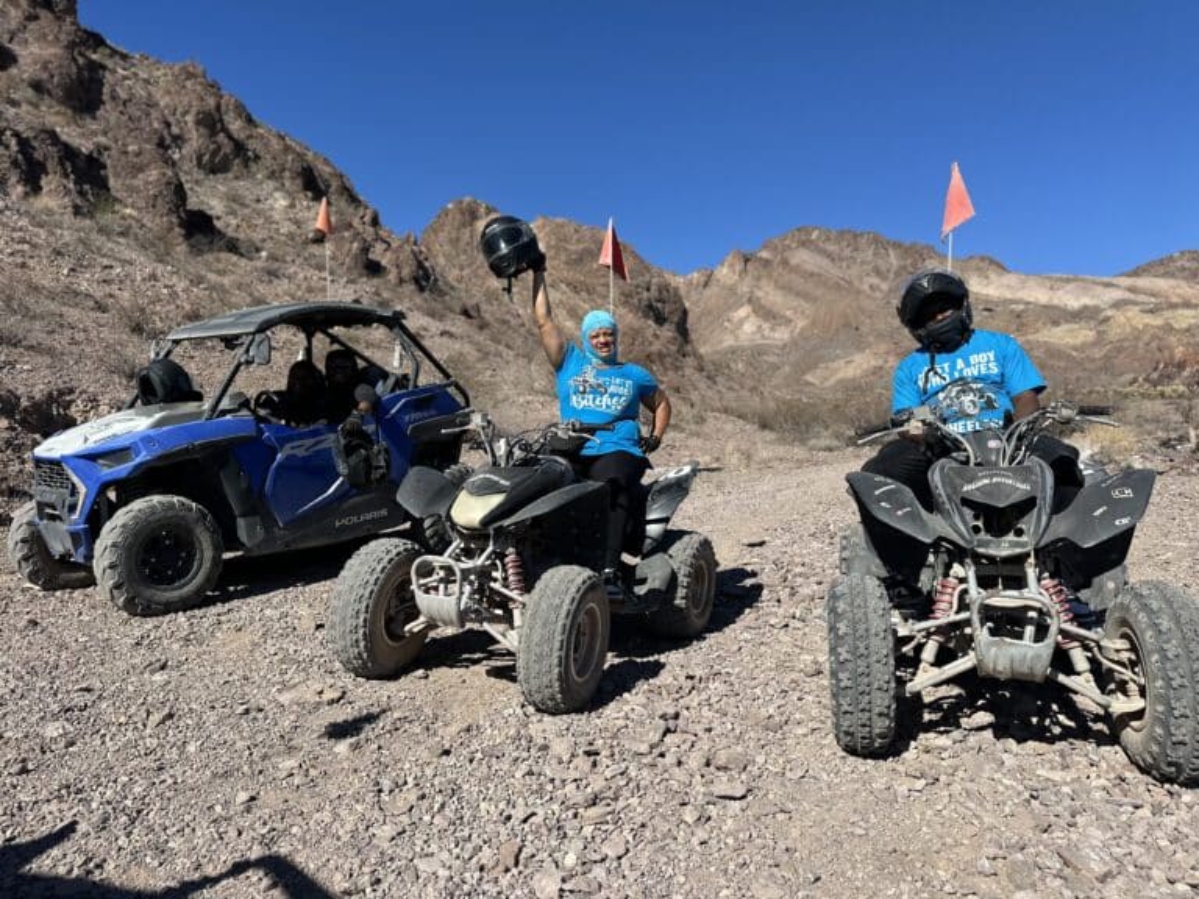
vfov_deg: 56.8
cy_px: 450
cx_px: 600
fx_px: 831
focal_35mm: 24
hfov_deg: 71.6
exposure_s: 1/5525
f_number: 1.78
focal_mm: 6.86
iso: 80
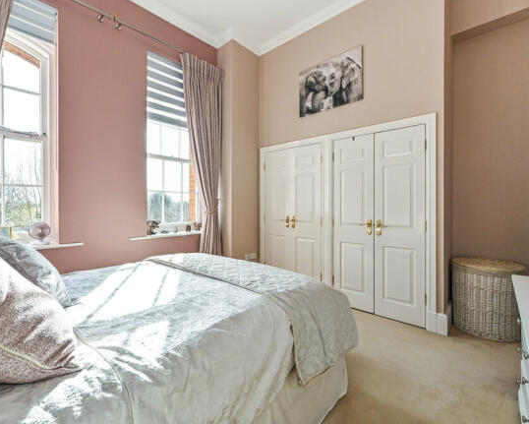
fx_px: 251
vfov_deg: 80.4
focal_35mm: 16
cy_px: 213
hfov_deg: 92.8
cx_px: 238
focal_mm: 14
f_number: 9
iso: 400
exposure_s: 1/160
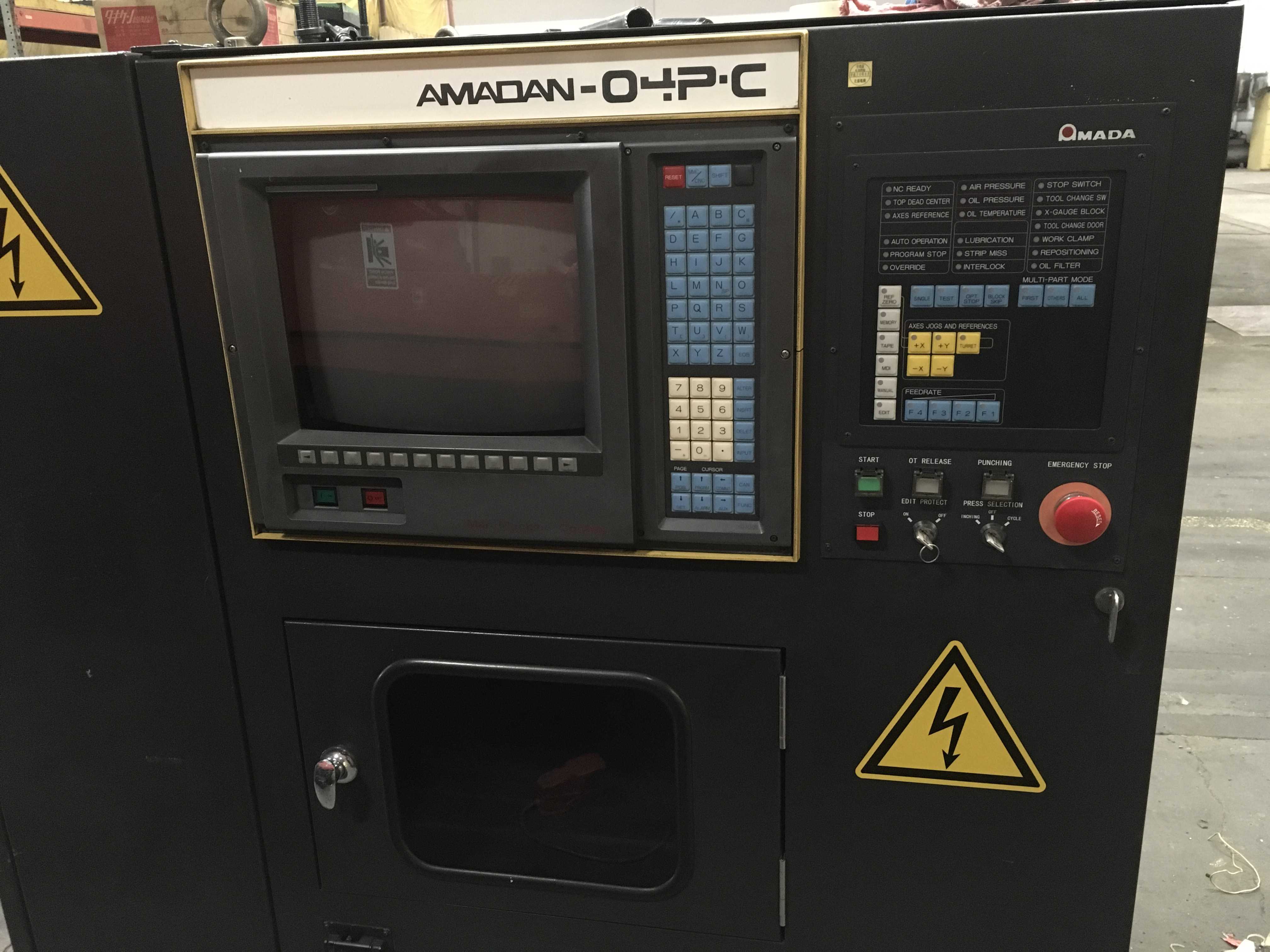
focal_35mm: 29
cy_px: 476
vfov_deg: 48.2
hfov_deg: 61.7
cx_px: 635
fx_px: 1064
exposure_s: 1/15
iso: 400
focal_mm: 4.15
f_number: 2.2
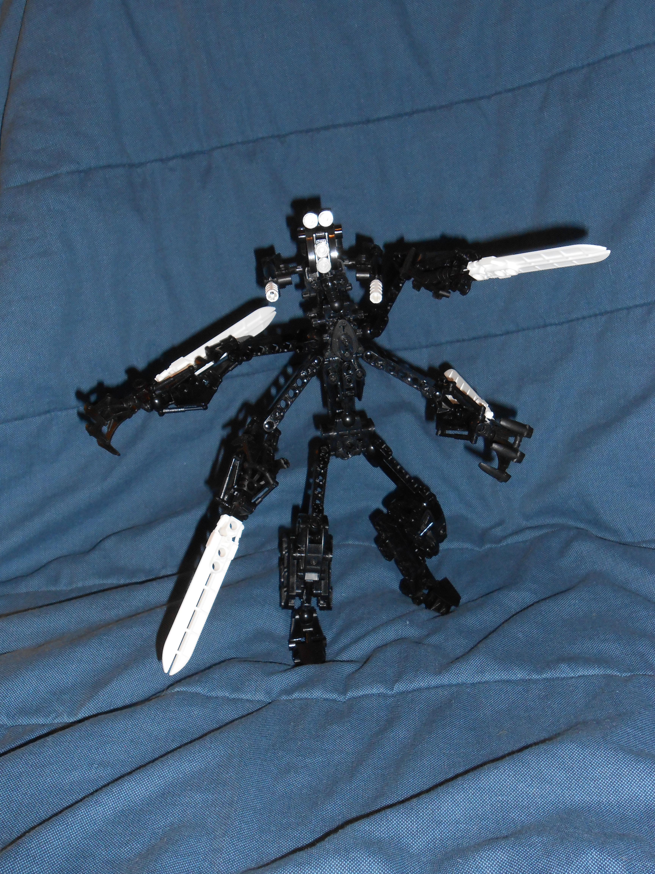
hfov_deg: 37.7
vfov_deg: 49.0
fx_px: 959
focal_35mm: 38
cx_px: 328
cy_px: 437
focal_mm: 6.8
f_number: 4.2
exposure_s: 1/30
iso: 200
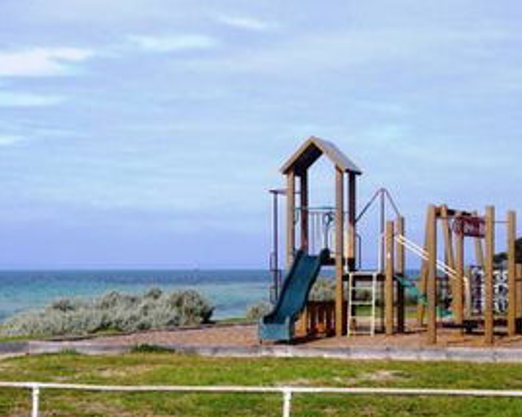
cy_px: 298
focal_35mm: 101
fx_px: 1560
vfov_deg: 15.2
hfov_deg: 19.0
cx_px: 262
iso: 80
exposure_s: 1/250
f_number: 8
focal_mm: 9.6
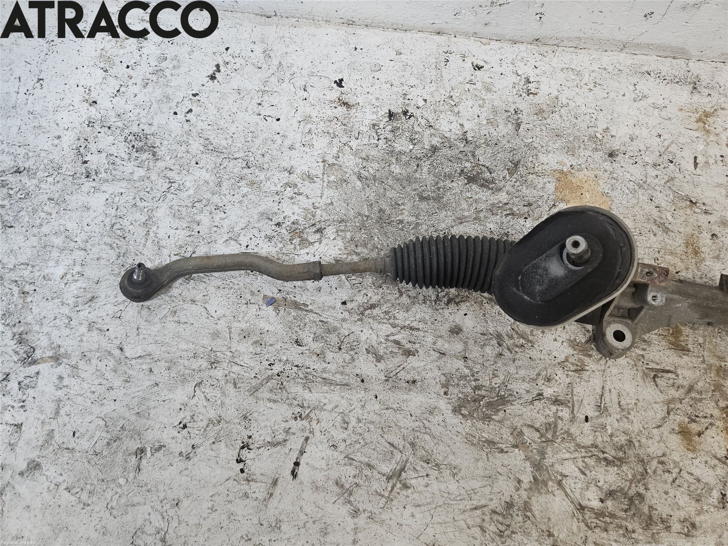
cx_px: 364
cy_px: 273
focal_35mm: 23
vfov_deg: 58.9
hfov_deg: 73.9
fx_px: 484
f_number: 1.8
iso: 200
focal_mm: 5.4
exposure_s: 1/100
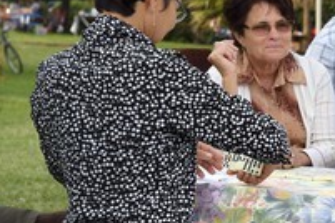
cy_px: 121
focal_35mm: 146
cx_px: 348
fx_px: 1359
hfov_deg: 13.8
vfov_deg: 9.4
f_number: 7.1
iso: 400
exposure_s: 1/250
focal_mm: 70
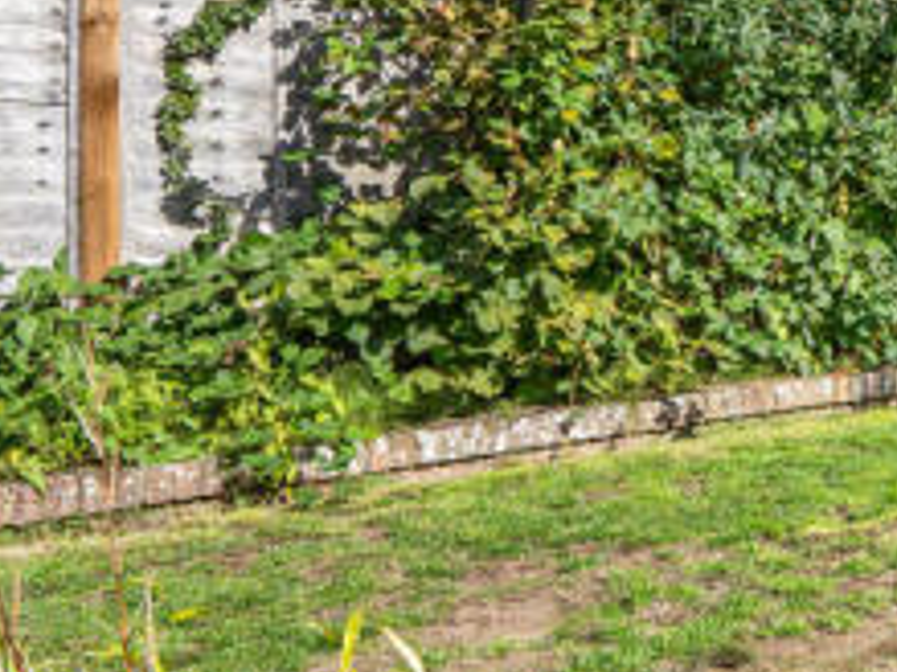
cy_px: 219
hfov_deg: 29.4
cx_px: 1272
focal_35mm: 46
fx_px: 1191
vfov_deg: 31.2
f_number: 7.1
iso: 400
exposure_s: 1/1600
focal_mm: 16
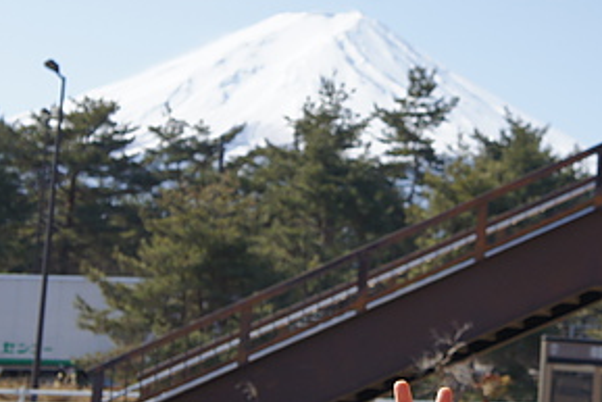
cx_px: 471
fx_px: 1925
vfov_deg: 11.9
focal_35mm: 115
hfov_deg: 17.6
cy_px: 184
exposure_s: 1/800
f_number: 5.6
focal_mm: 37
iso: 200
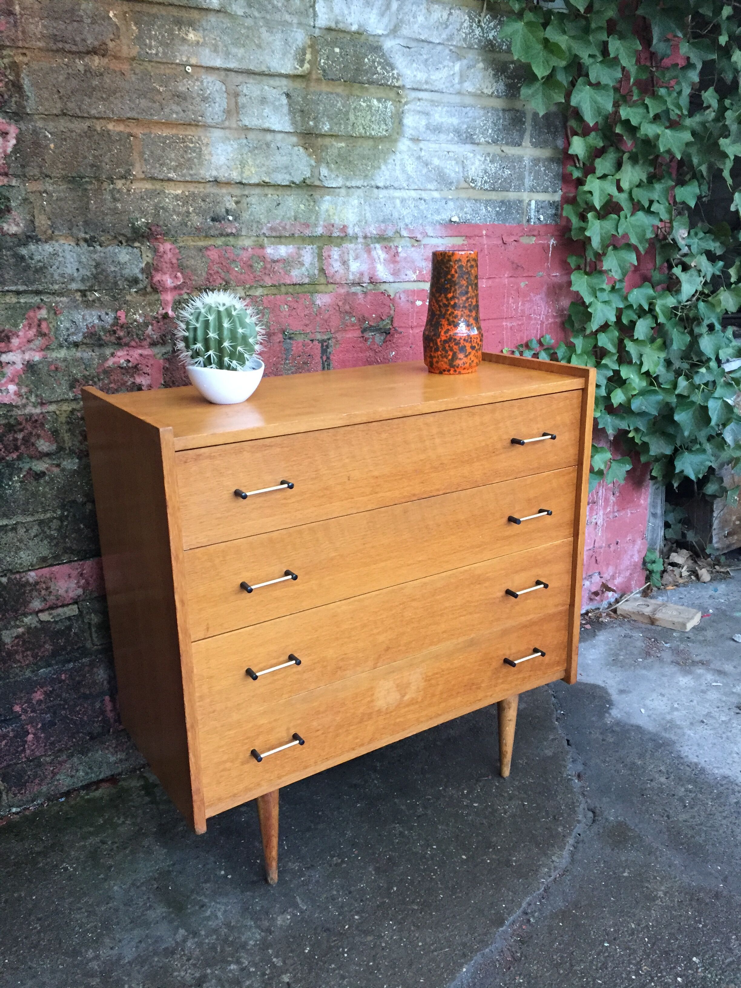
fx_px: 828
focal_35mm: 29
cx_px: 370
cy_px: 494
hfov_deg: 48.2
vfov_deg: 61.7
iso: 250
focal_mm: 4.15
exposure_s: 1/33
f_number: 2.2
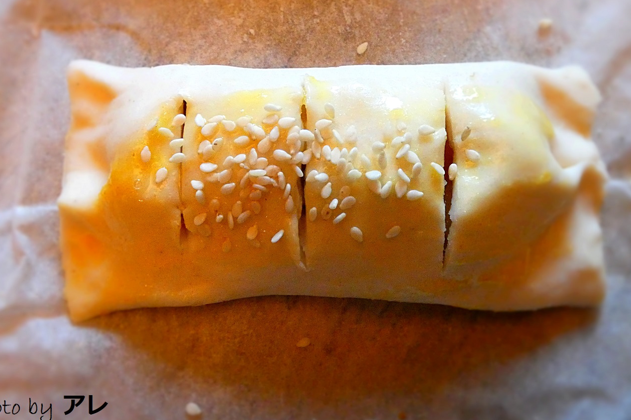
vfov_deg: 41.0
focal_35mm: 32
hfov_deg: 58.7
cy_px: 181
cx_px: 304
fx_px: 561
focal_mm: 4.6
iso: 1000
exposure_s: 1/80
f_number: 3.1
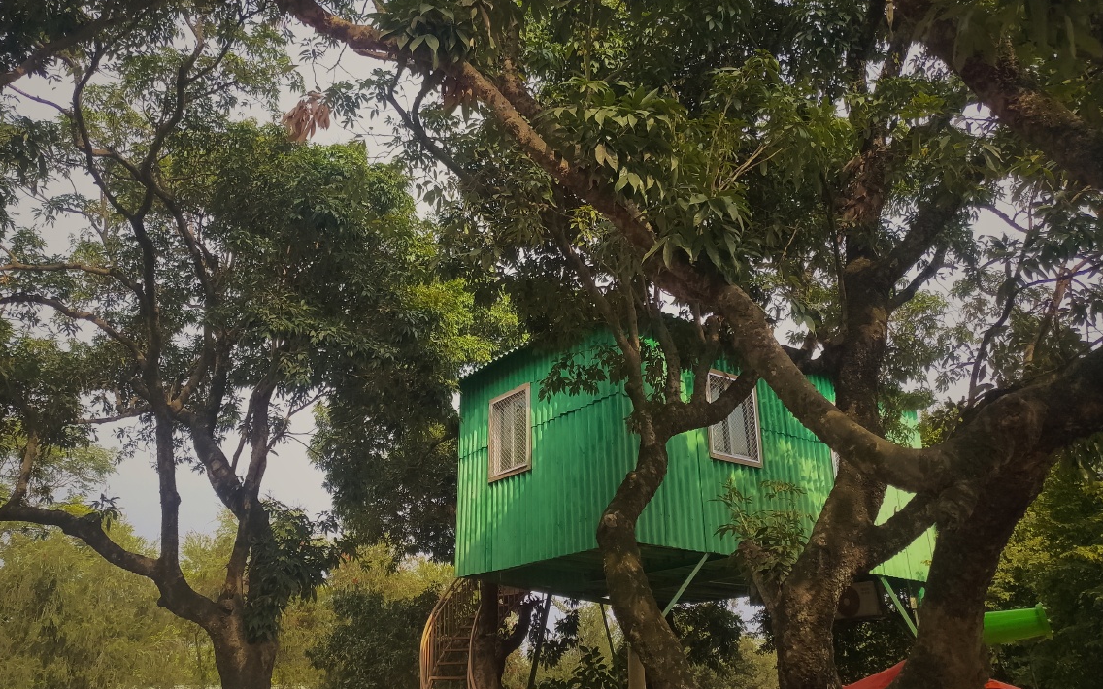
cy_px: 298
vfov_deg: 44.4
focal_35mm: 28
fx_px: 842
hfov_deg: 66.4
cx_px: 524
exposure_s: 1/2000
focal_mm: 4.36
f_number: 1.8
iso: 200
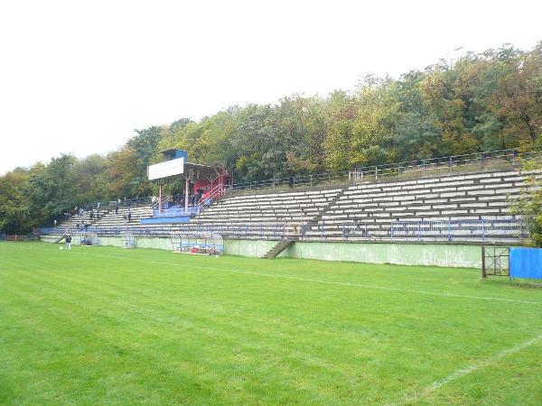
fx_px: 438
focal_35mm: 28
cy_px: 203
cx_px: 271
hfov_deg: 63.4
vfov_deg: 49.7
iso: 100
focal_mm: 4.6
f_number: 2.8
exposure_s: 1/200
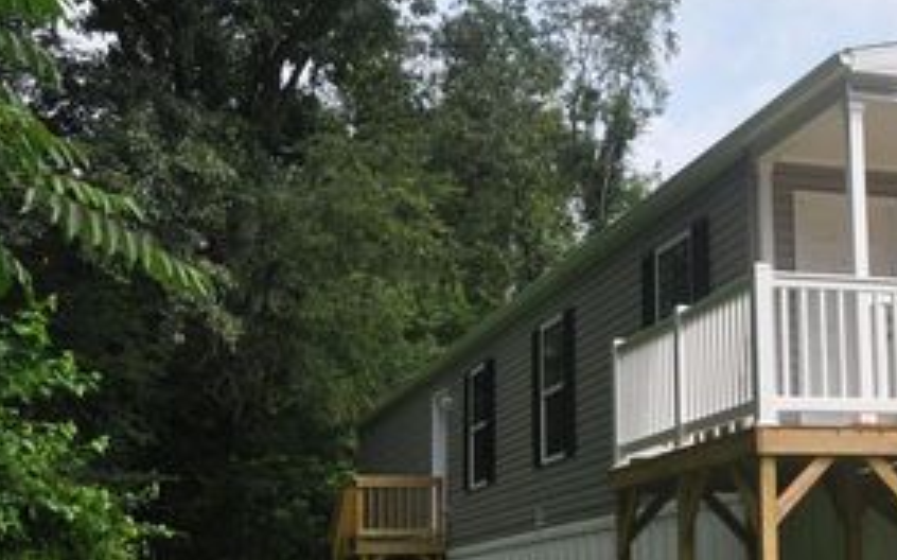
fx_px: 1588
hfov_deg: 30.5
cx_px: 767
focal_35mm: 65
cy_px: 353
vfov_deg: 19.9
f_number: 11
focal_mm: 24
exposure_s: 1/200
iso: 200
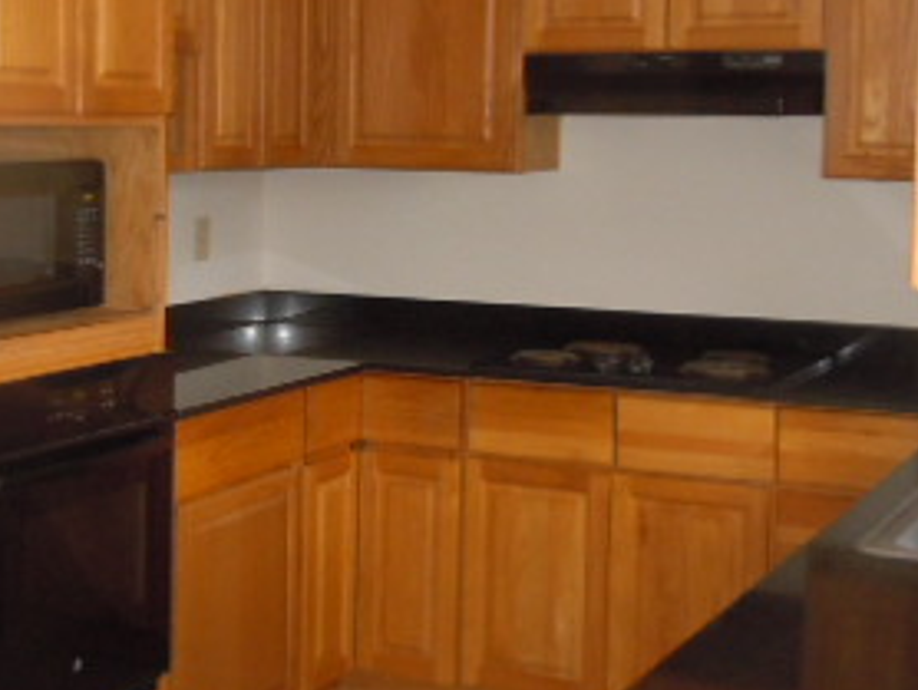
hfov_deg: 28.0
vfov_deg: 21.3
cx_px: 310
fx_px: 1831
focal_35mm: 69
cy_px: 281
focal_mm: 5.4
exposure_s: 1/30
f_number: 3.5
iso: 320
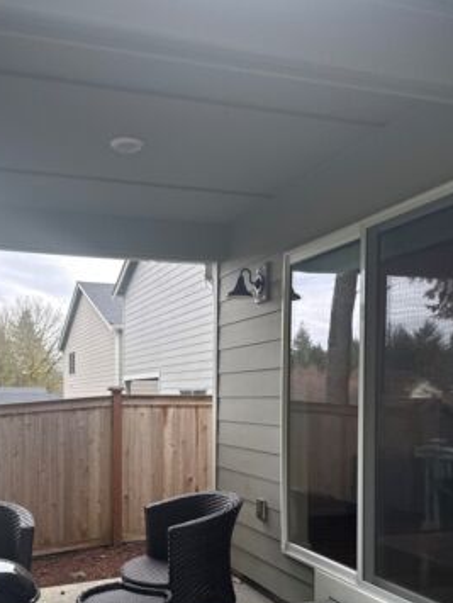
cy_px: 422
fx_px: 627
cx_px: 154
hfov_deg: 39.3
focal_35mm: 36
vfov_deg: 50.0
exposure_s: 1/328
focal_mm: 6.76
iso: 80
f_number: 1.78
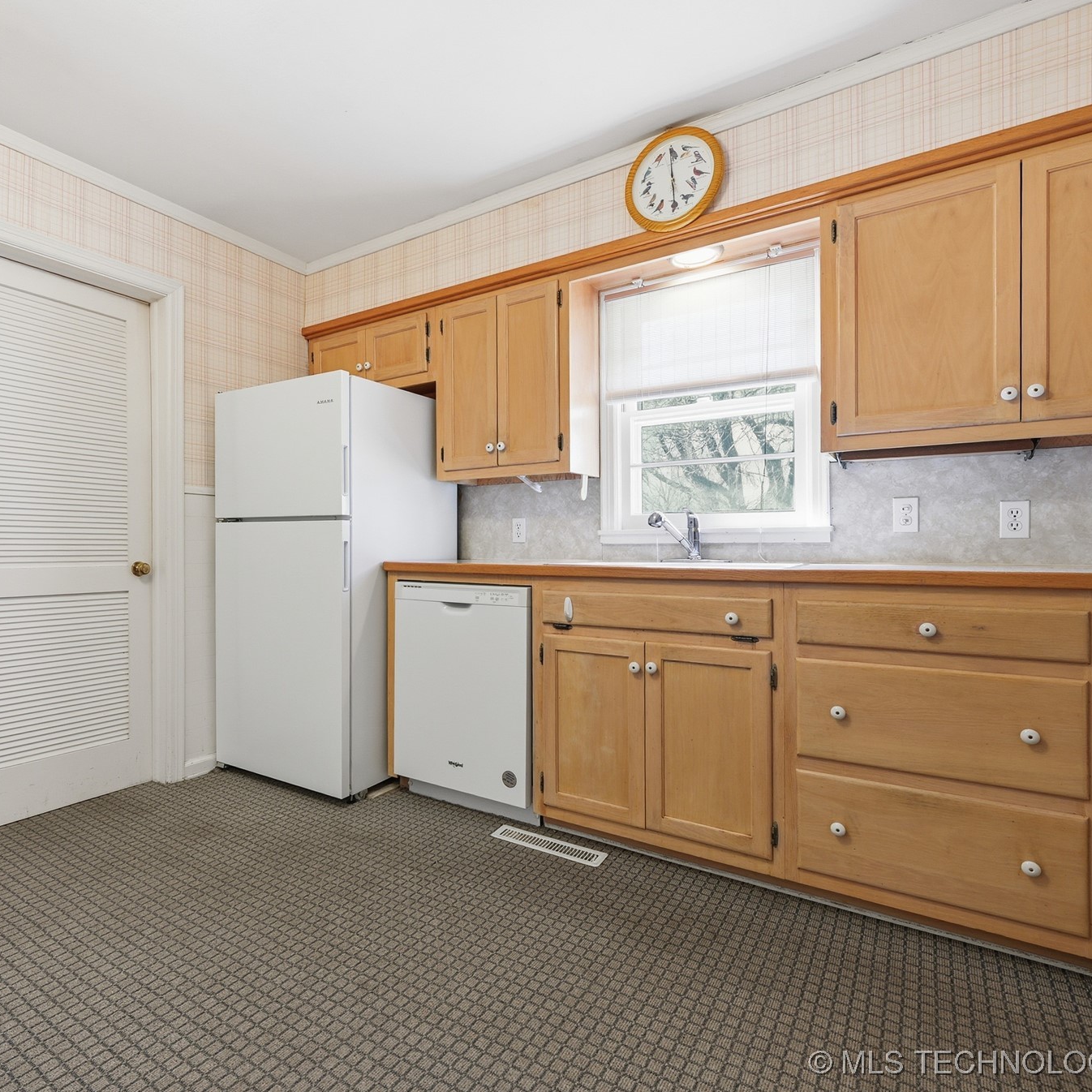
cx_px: 454
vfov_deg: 80.7
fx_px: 642
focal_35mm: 18
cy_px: 544
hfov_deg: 80.1
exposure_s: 1/25
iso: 100
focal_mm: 14
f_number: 7.1
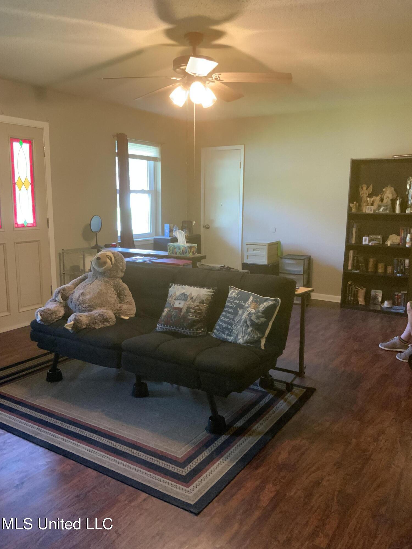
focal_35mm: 29
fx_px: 460
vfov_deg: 61.7
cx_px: 206
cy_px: 274
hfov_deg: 48.2
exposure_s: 1/40
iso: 200
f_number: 1.8
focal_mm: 3
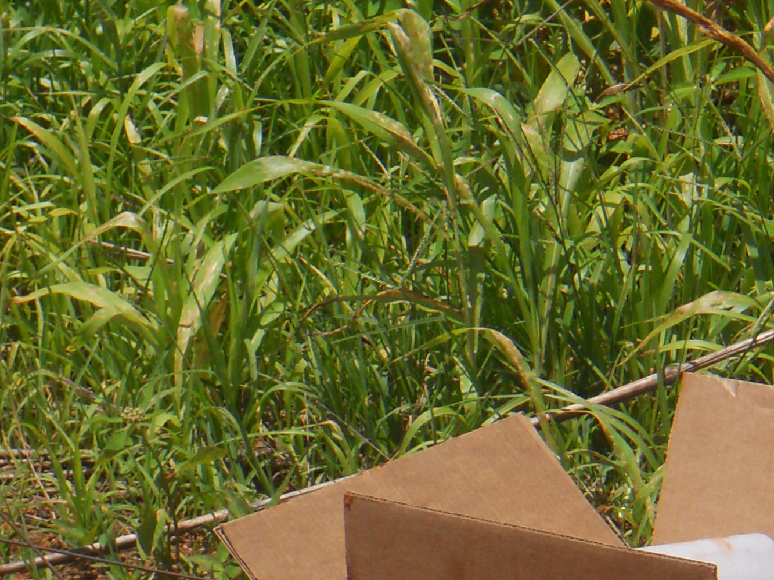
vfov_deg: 6.6
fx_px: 4964
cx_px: 82
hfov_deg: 8.9
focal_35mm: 222
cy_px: 816
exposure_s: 1/800
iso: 80
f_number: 4.4
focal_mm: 13.2
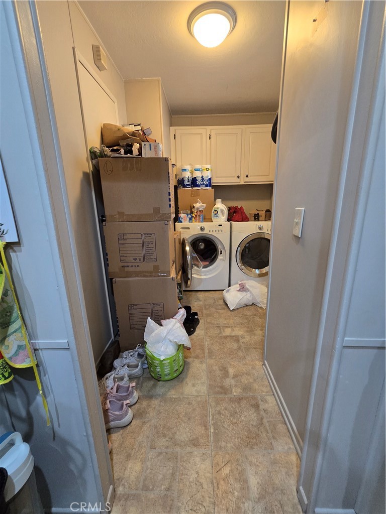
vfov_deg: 106.2
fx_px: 193
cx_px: 193
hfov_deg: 89.9
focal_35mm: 13
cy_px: 257
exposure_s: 1/60
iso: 400
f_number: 2.2
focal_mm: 2.2
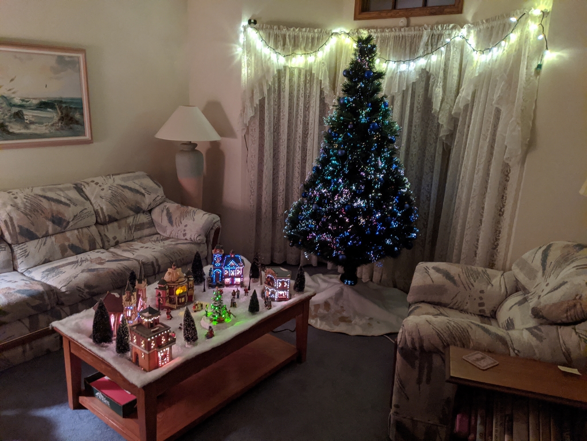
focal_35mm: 27
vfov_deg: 51.4
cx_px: 294
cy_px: 220
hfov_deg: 65.3
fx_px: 458
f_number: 1.8
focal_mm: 4.44
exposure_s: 1/24
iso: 355
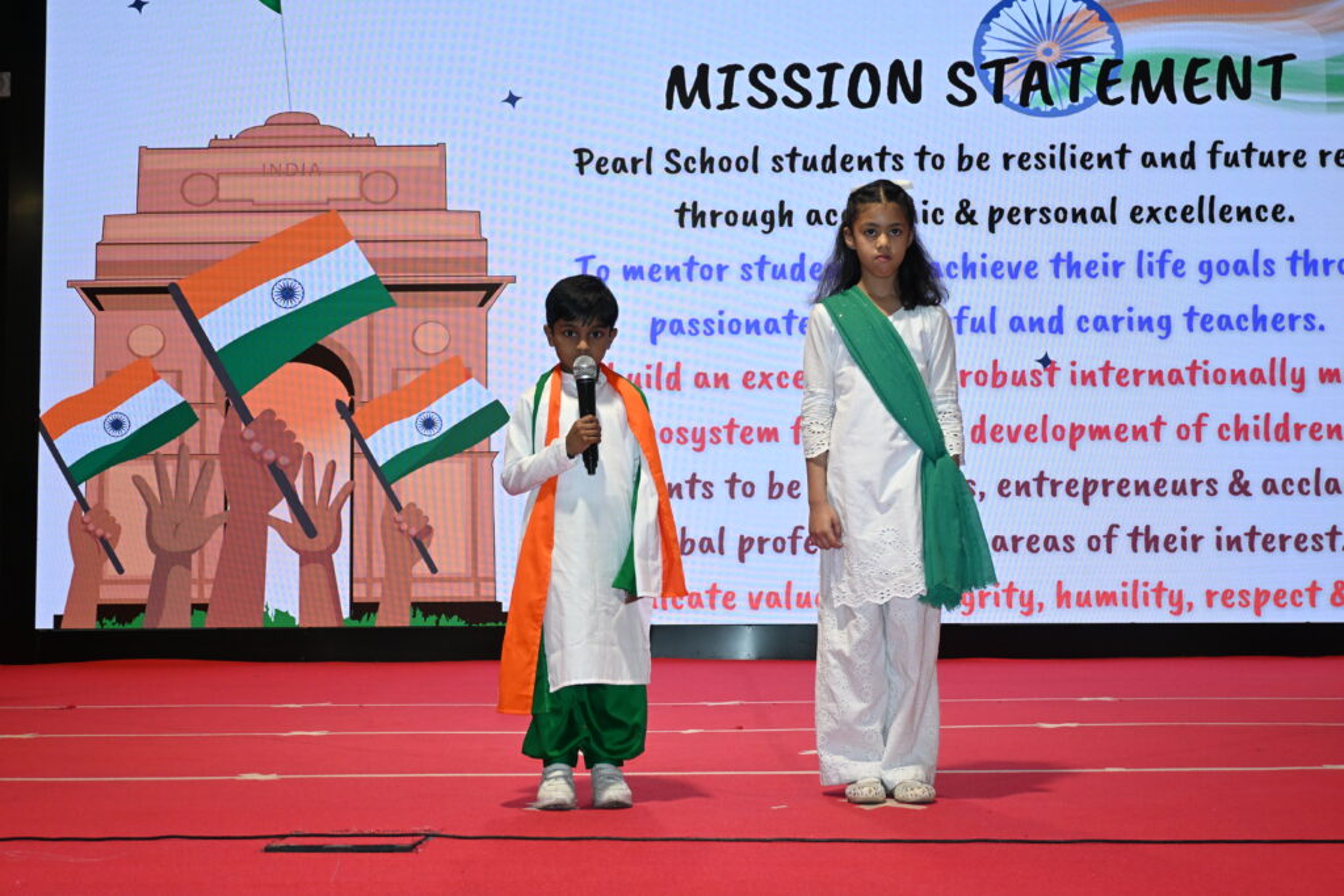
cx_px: 672
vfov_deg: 28.5
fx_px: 1764
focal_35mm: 47
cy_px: 448
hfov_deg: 41.7
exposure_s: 1/125
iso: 1000
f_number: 5
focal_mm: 31.5
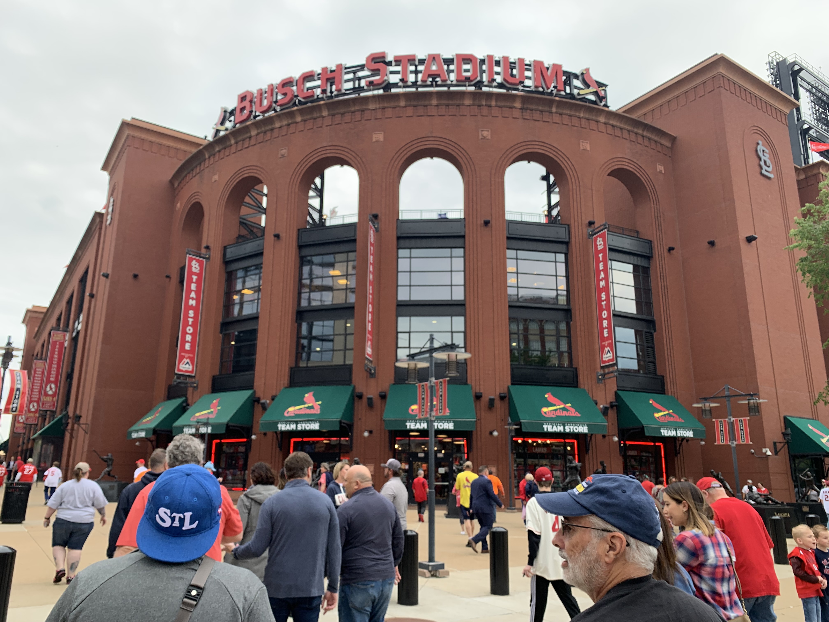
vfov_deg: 53.1
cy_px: 311
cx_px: 414
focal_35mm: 26
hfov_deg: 67.3
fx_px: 623
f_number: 1.8
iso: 25
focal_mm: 4.25
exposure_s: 1/216
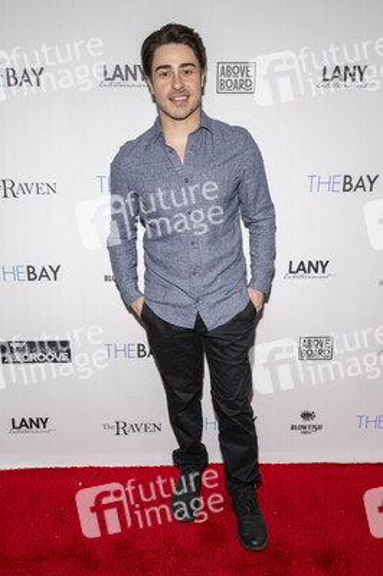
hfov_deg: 43.5
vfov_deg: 62.0
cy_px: 288
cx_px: 192
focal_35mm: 30
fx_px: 480
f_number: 5.6
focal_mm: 30
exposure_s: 1/200
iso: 800
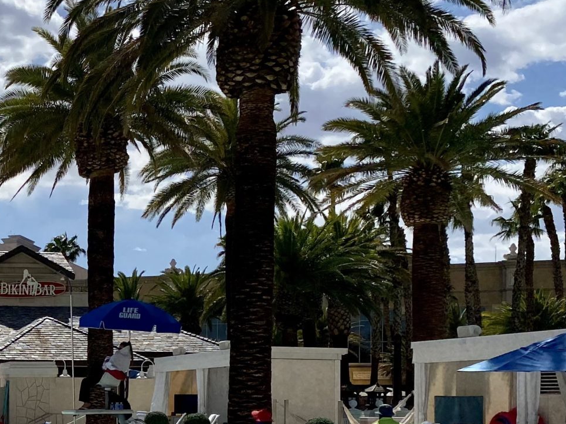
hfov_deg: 25.3
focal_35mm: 69
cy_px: 401
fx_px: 1128
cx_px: -117
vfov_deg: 20.7
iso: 32
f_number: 1.8
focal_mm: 4.25
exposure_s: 1/8197
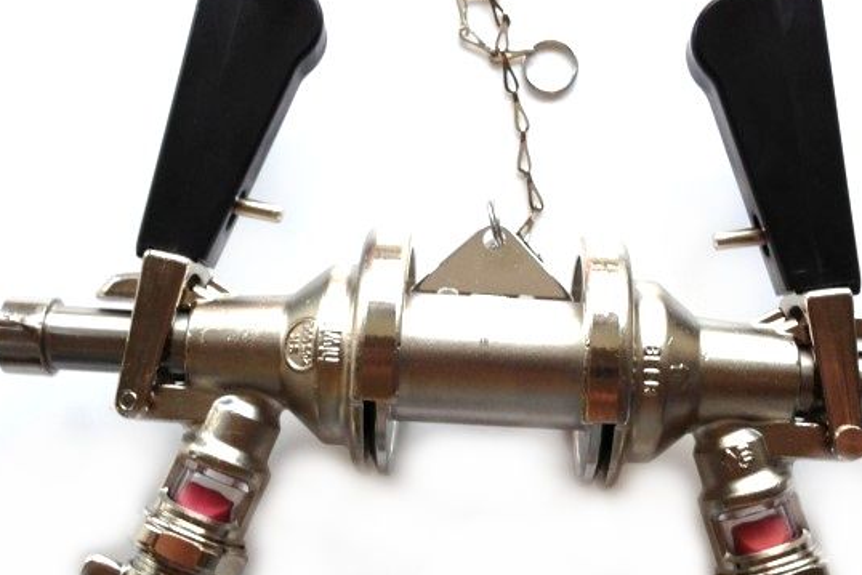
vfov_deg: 26.5
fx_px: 1221
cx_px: 450
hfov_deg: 38.9
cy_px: 328
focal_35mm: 51
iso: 50
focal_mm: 4.13
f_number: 2.4
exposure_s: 1/60
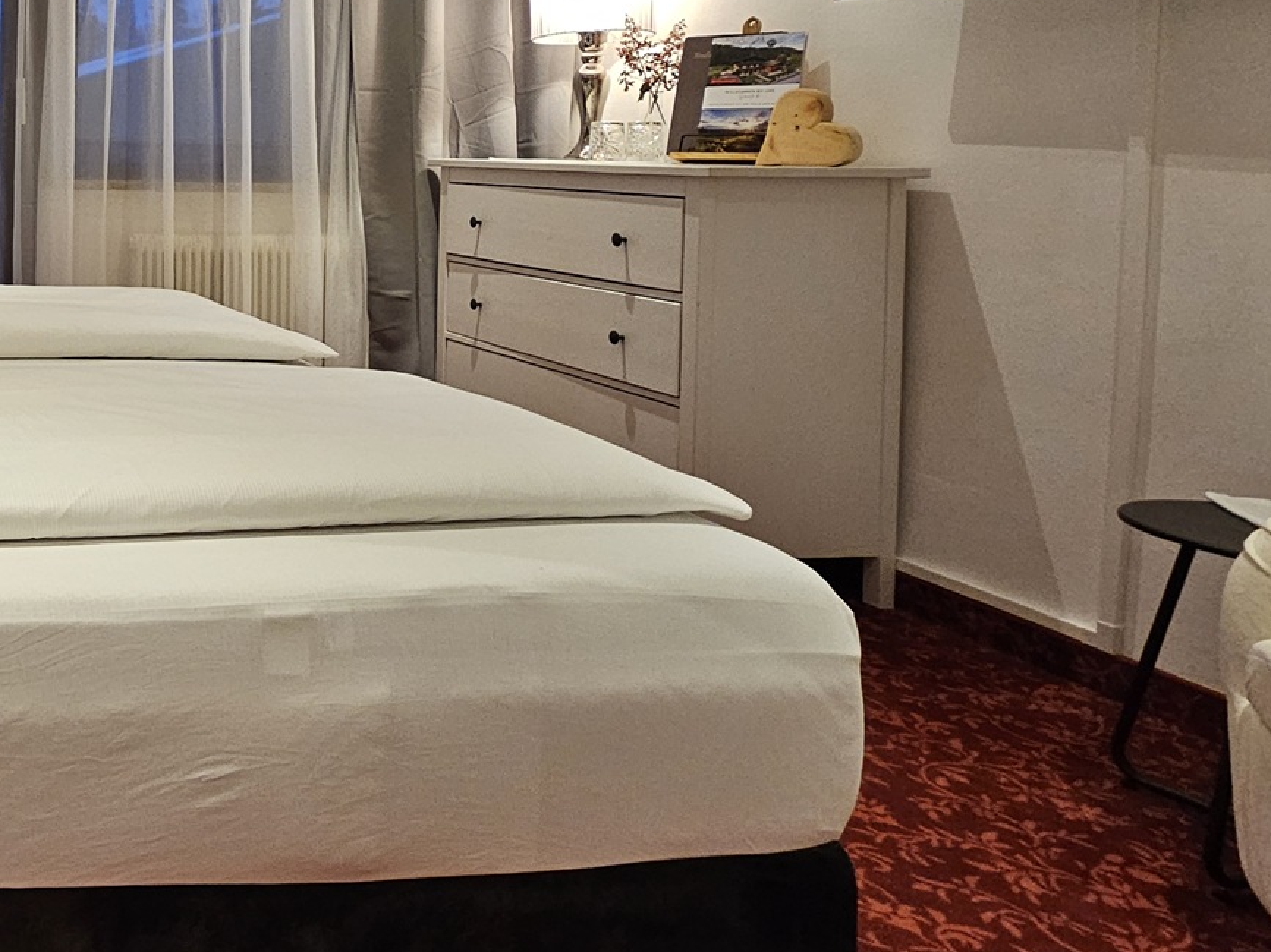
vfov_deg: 44.5
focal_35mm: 30
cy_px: 189
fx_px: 1101
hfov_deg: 45.5
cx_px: -117
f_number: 2.2
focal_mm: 2.2
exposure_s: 1/50
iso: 250
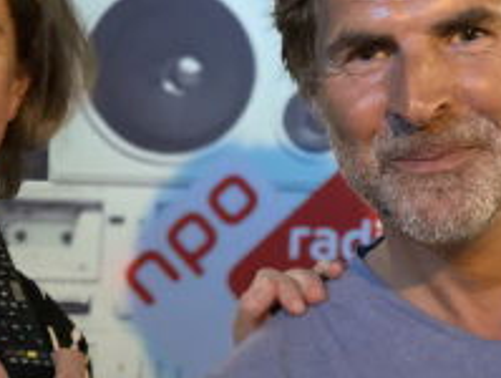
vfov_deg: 11.4
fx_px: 1885
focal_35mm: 130
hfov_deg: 15.1
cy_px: 268
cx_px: 151
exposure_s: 1/8
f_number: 2.4
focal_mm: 6
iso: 200
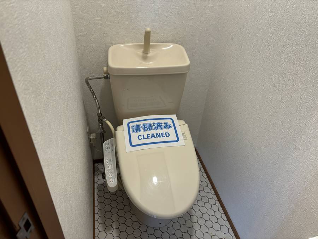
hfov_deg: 67.3
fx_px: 239
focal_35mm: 26
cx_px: 159
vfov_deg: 53.1
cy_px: 120
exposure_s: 1/50
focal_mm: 5.96
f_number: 1.6
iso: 80
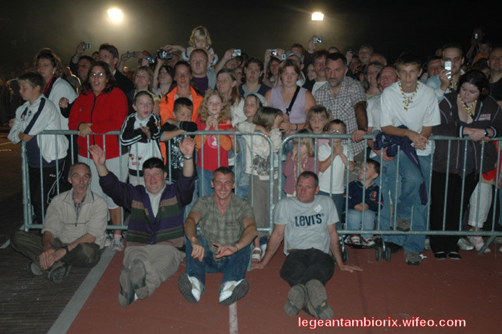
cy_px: 167
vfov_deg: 28.9
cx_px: 251
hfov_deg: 42.4
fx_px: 648
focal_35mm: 46
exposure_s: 1/60
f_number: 4
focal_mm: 31
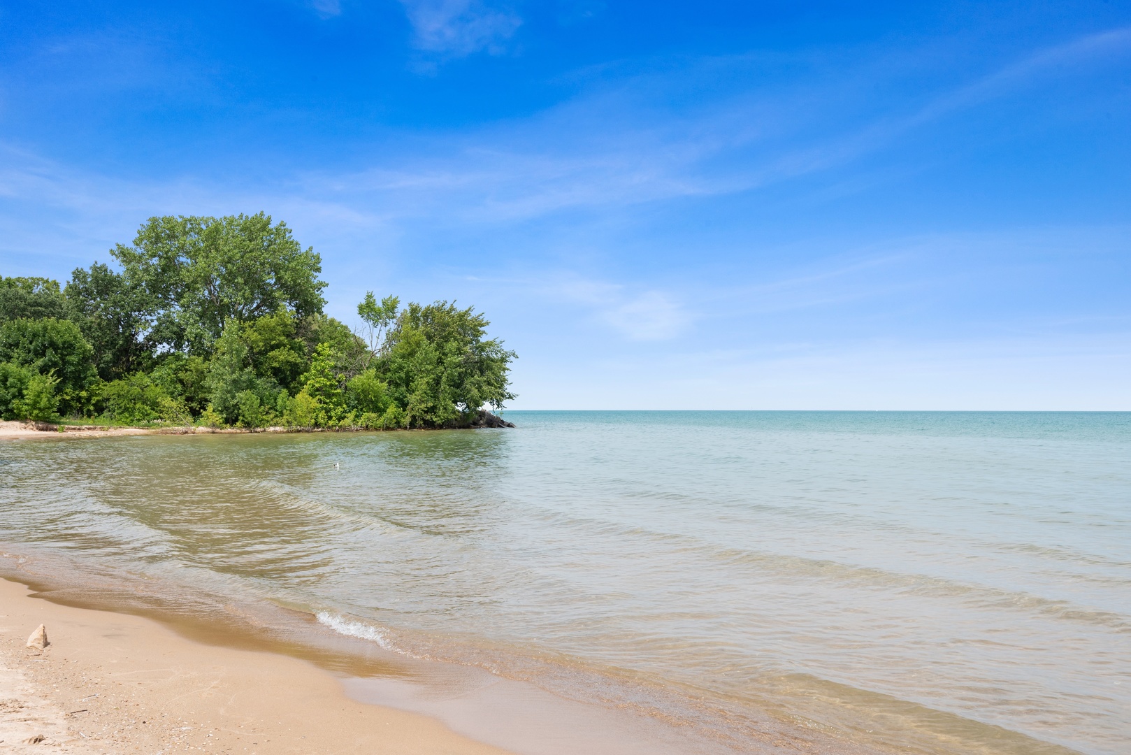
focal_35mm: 29
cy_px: 378
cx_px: 566
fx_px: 911
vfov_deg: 45.0
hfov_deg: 63.6
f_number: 9
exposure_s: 1/400
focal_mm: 29
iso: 200
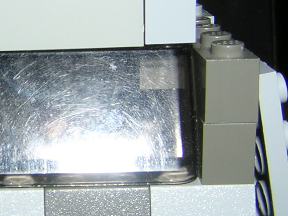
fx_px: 690
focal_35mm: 83
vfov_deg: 17.7
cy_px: 61
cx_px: 35
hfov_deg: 23.0
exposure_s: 1/60.1
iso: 100
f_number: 5.2
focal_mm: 4.7
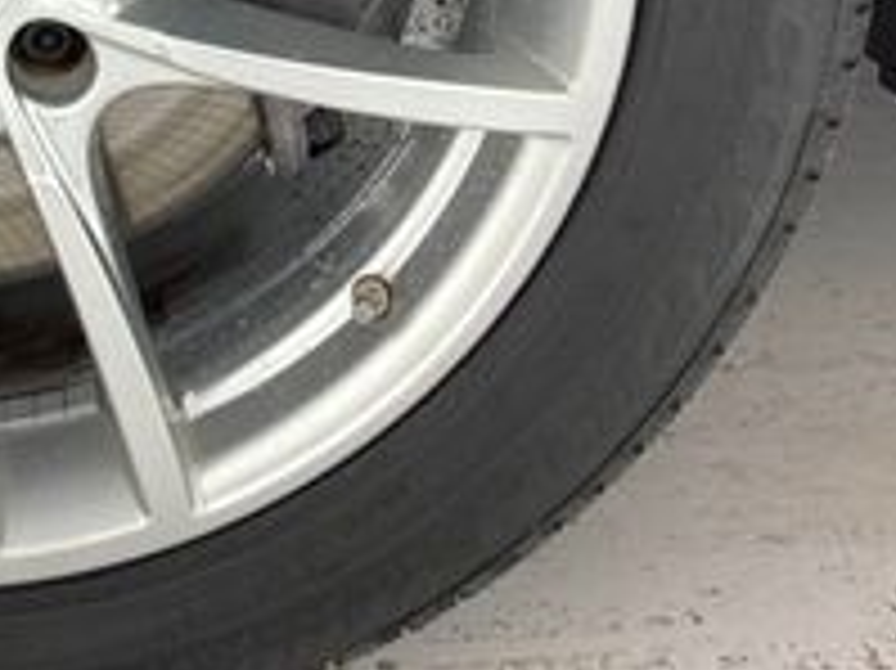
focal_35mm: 90
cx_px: -81
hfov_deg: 20.8
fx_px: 2328
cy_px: -184
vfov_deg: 15.6
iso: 50
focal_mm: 3.99
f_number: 1.8
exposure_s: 1/120
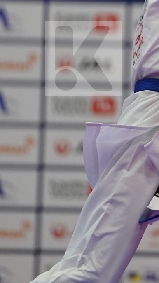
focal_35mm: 549
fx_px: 4118
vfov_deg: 3.9
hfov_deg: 2.2
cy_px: 58
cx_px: 223
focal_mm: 200
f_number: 2.8
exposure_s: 1/1000
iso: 2500
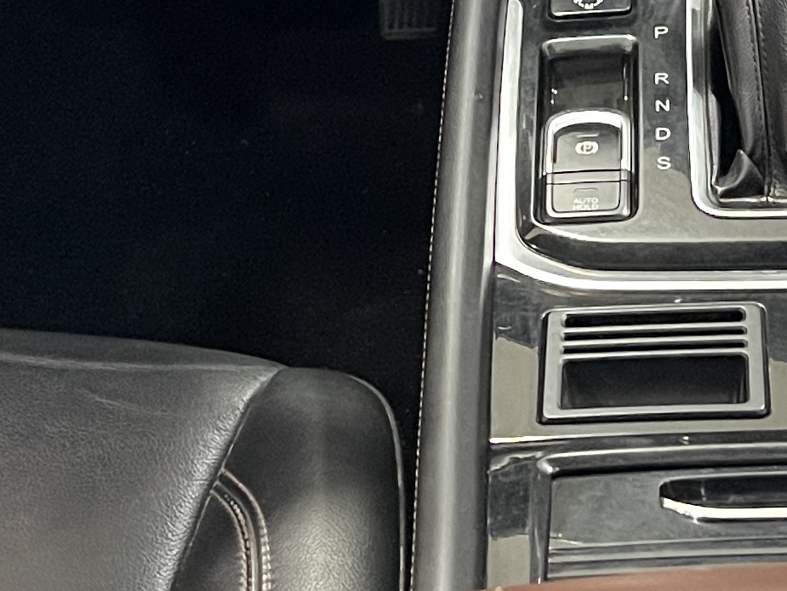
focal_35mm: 109
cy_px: -273
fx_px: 2478
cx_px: 734
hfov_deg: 17.7
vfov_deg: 12.9
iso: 500
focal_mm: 5.1
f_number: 1.6
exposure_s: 1/34
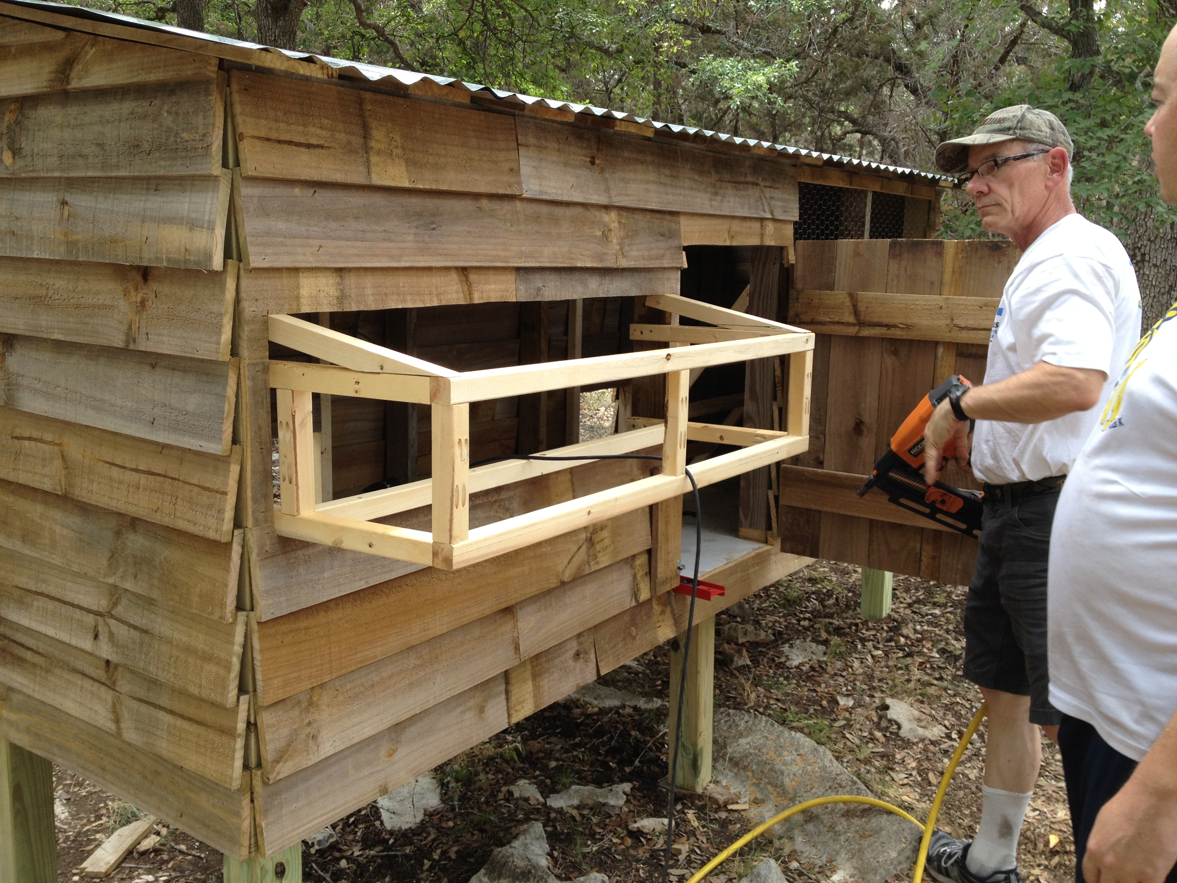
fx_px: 1190
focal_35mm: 35
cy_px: 442
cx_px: 588
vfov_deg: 40.7
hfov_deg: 52.6
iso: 64
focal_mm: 4.28
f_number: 2.4
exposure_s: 1/139
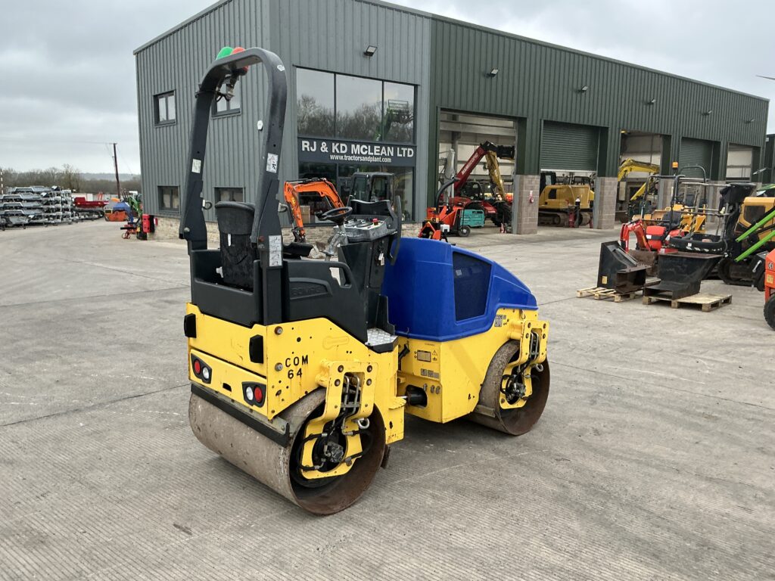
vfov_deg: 49.7
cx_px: 388
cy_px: 290
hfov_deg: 63.4
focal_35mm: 28
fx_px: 627
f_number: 1.8
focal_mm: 3
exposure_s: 1/86
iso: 64
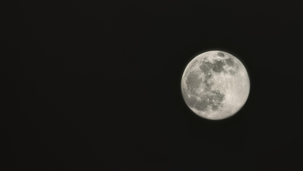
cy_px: 122
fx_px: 6485
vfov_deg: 1.5
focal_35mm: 807
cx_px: 202
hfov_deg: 2.7
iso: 50
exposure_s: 1/832
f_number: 2.1
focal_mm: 15
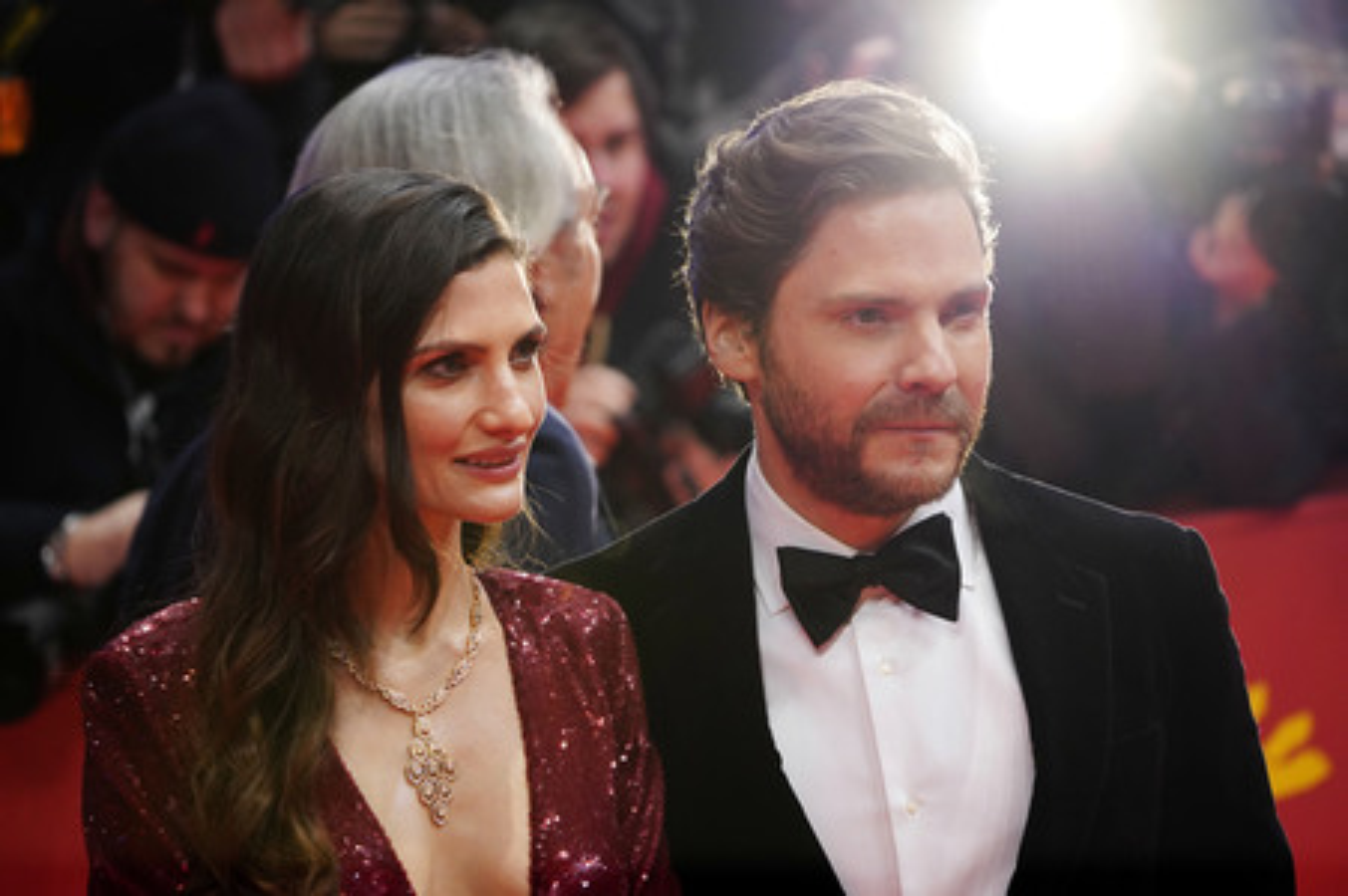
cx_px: 674
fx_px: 7483
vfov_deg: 6.9
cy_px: 448
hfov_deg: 10.3
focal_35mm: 200
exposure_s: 1/200
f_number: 5.6
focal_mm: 200
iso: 3200
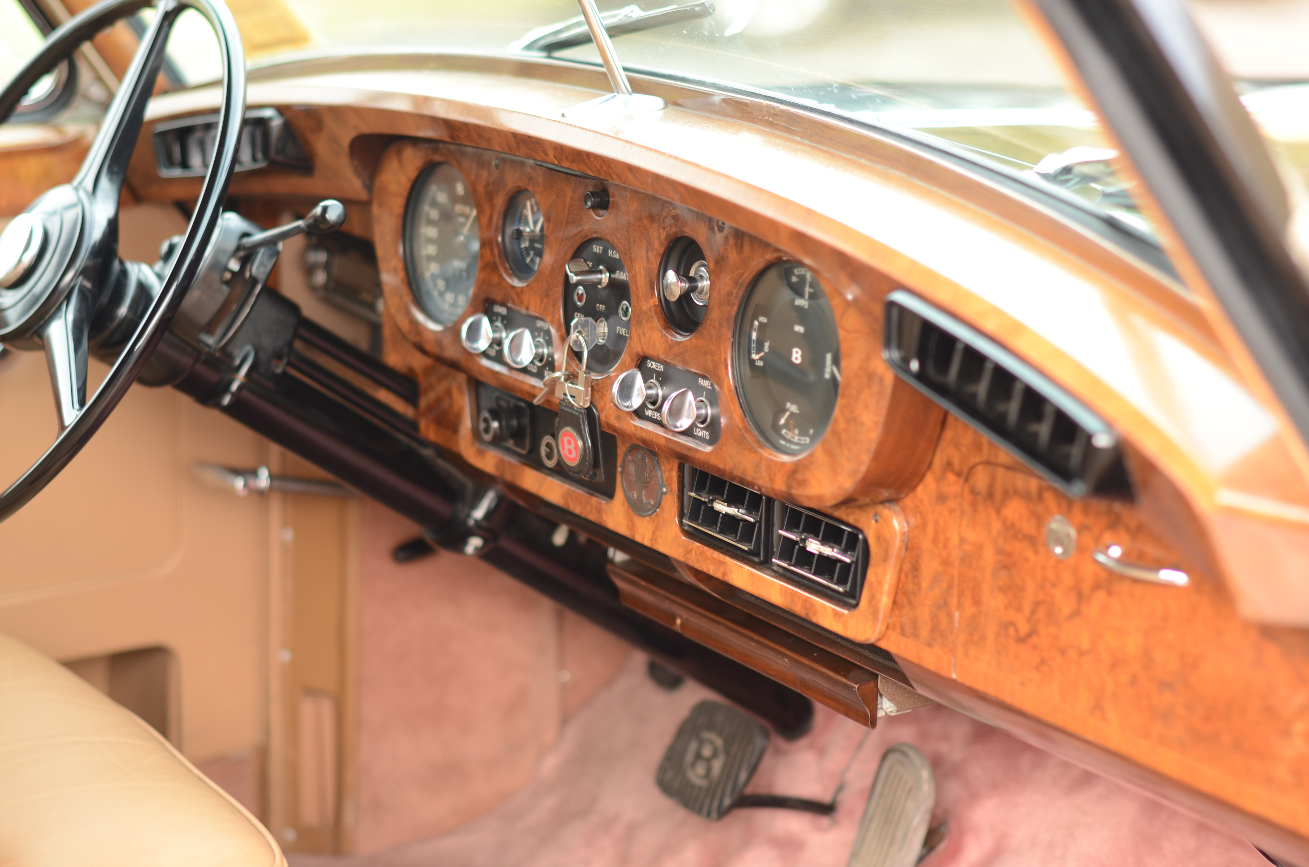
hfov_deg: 27.0
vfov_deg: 18.1
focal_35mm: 75
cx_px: 654
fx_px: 2721
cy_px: 434
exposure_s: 1/60
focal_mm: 50
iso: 160
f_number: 2.2
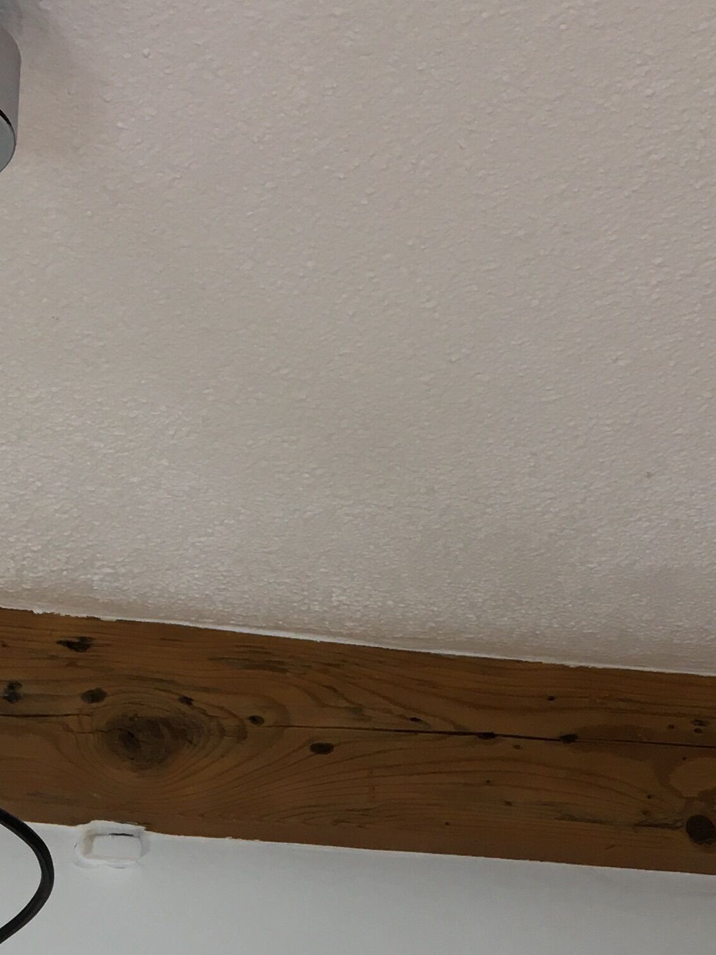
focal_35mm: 77
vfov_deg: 23.3
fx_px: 2124
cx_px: 26
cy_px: 1137
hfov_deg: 18.7
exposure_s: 1/33
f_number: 2.2
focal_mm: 4.15
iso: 25
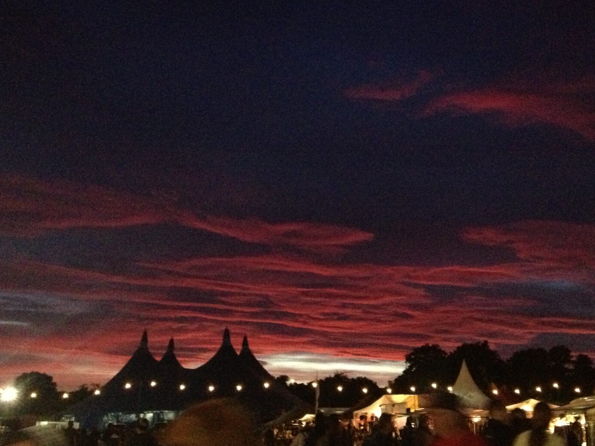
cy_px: 205
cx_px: 341
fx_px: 894
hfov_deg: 36.7
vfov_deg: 28.0
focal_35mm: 52
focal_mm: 4.28
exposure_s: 1/15
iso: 800
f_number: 2.4
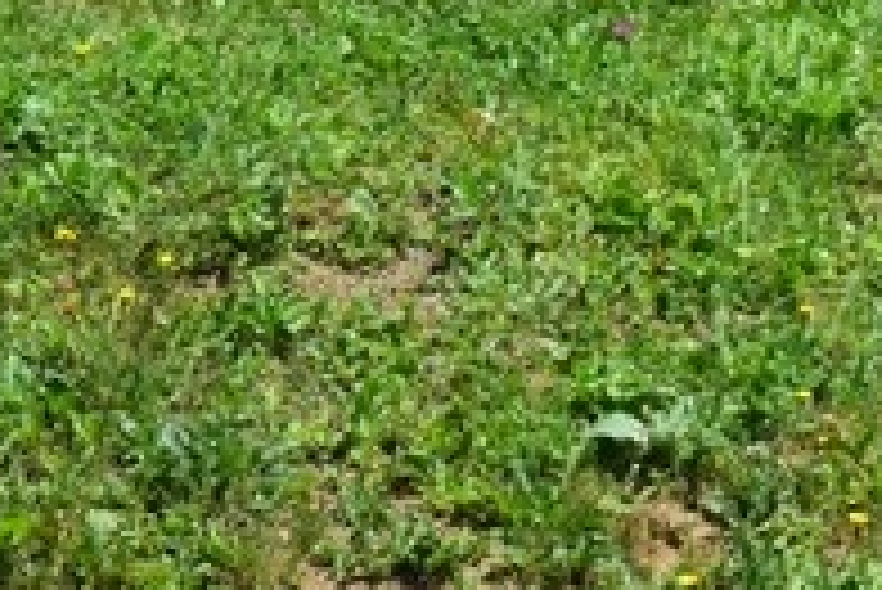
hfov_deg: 1.9
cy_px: 1516
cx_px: 2092
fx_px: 26871
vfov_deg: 1.3
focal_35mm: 1096
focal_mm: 140
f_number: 9
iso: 800
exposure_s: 1/1250
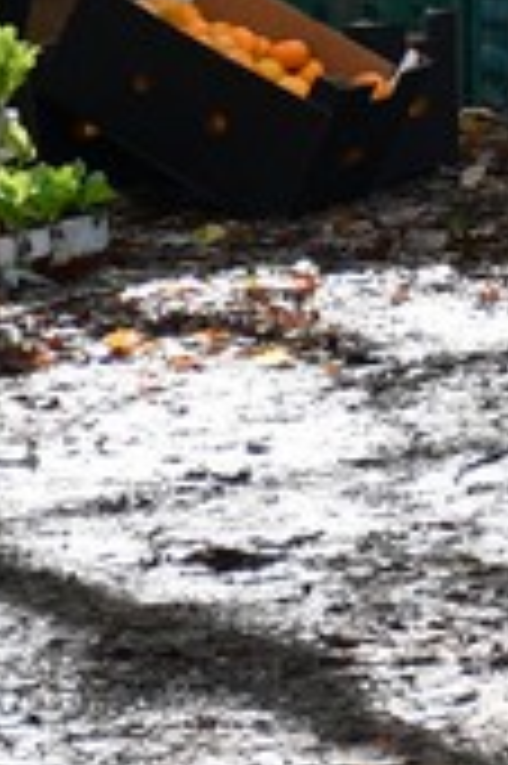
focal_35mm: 435
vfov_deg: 4.7
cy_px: -322
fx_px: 9226
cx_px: 1704
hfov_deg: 3.1
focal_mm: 48
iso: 200
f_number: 4.5
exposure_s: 1/125
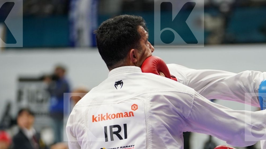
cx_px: 179
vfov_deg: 4.8
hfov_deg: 8.6
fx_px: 1778
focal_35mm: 252
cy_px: 117
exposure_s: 1/1000
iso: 2000
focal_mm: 133
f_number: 2.8
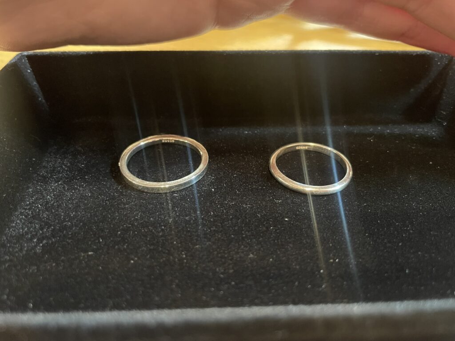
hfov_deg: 67.3
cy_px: 170
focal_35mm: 26
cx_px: 228
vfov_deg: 53.1
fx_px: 342
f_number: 1.6
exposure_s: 1/25
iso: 800
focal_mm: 4.2
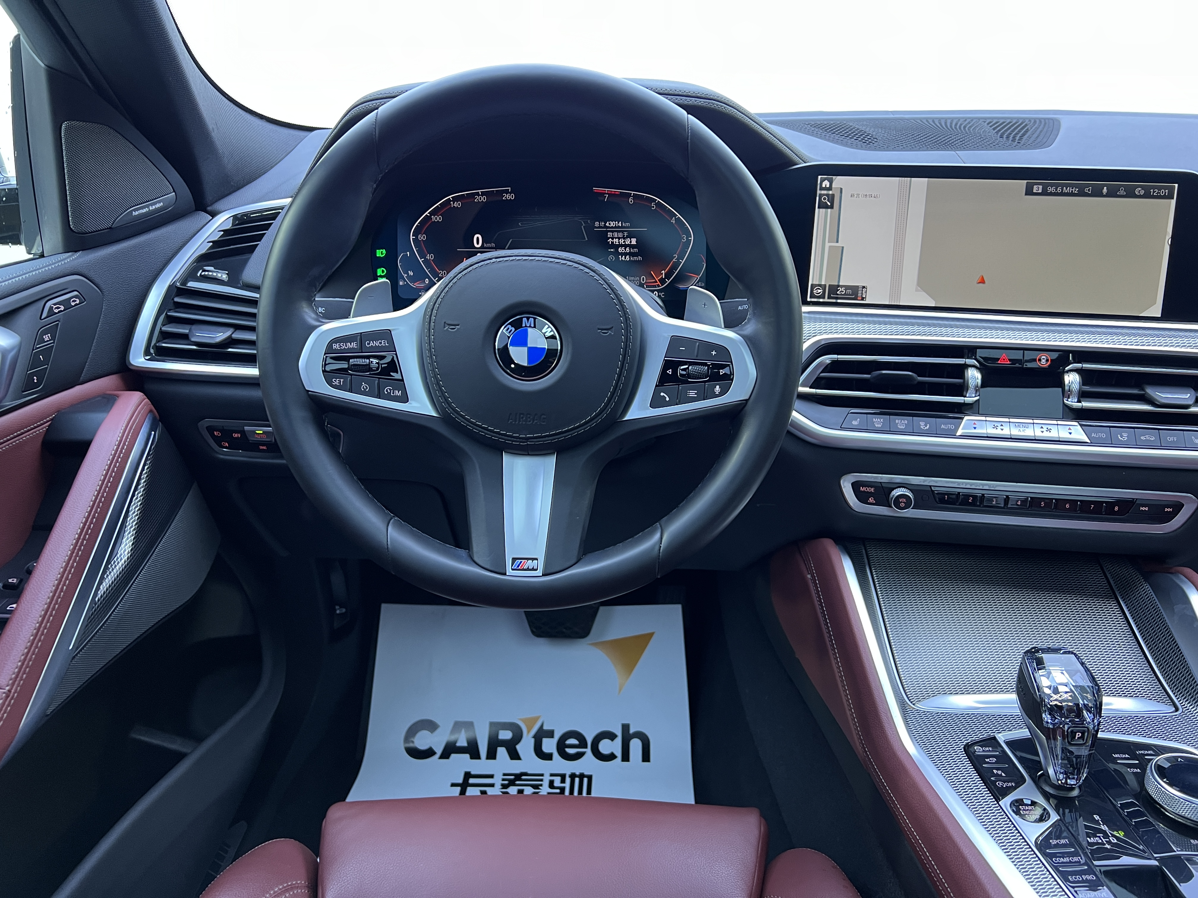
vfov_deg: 53.1
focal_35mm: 26
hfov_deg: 67.3
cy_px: 449
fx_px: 900
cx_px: 599
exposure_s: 1/51
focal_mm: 5.7
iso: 125
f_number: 1.5
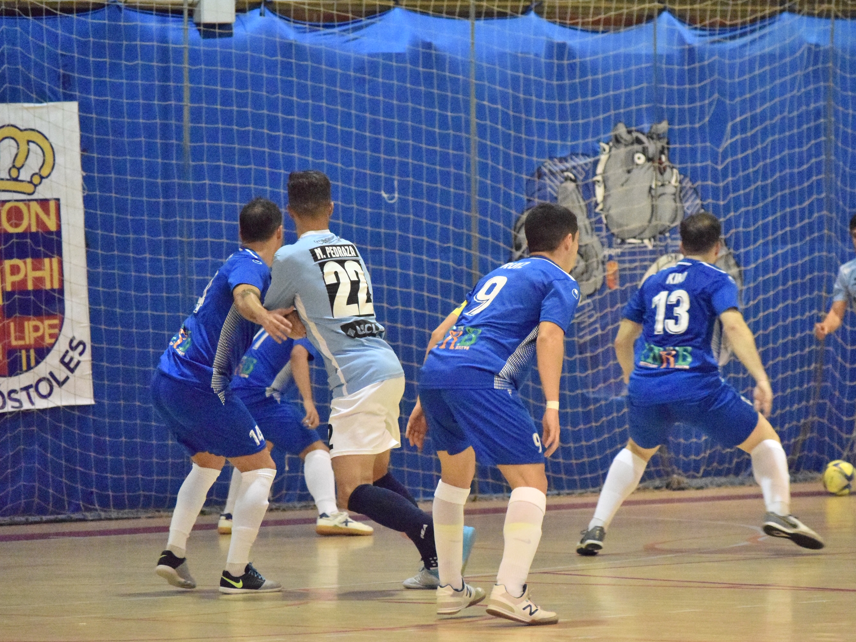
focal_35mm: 228
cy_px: 322
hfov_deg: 8.7
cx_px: 480
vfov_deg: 6.5
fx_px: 5638
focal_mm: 140
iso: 12800
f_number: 5
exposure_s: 1/400
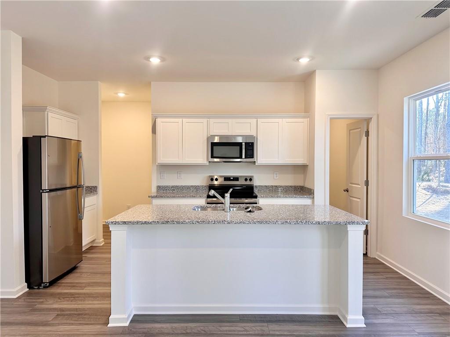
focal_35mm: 24
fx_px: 312
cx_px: 225
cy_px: 168
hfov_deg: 71.6
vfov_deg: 56.8
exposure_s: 1/120
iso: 160
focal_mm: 6.86
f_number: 1.78
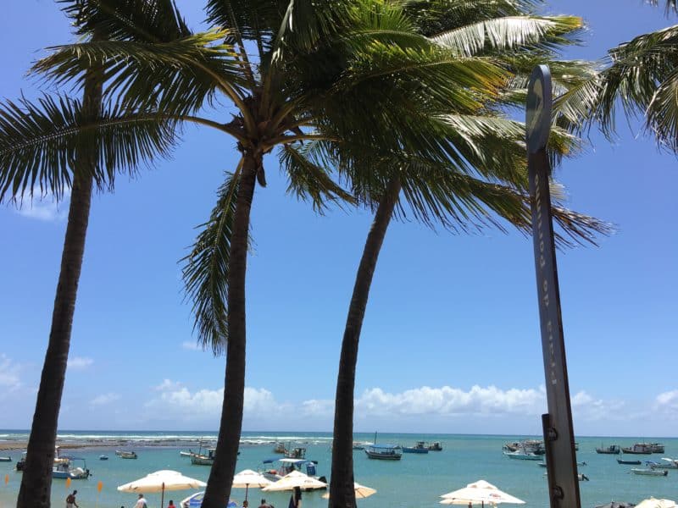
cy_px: 254
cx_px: 339
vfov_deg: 48.2
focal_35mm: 29
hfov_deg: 61.7
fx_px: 568
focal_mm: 4.15
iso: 25
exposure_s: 1/1672
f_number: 2.2
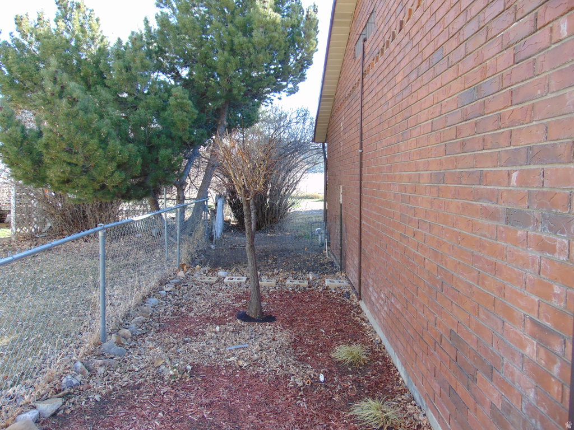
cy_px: 215
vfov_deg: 54.9
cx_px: 287
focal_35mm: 25
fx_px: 415
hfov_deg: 69.4
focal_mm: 4.5
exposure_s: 1/100
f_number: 3
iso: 80
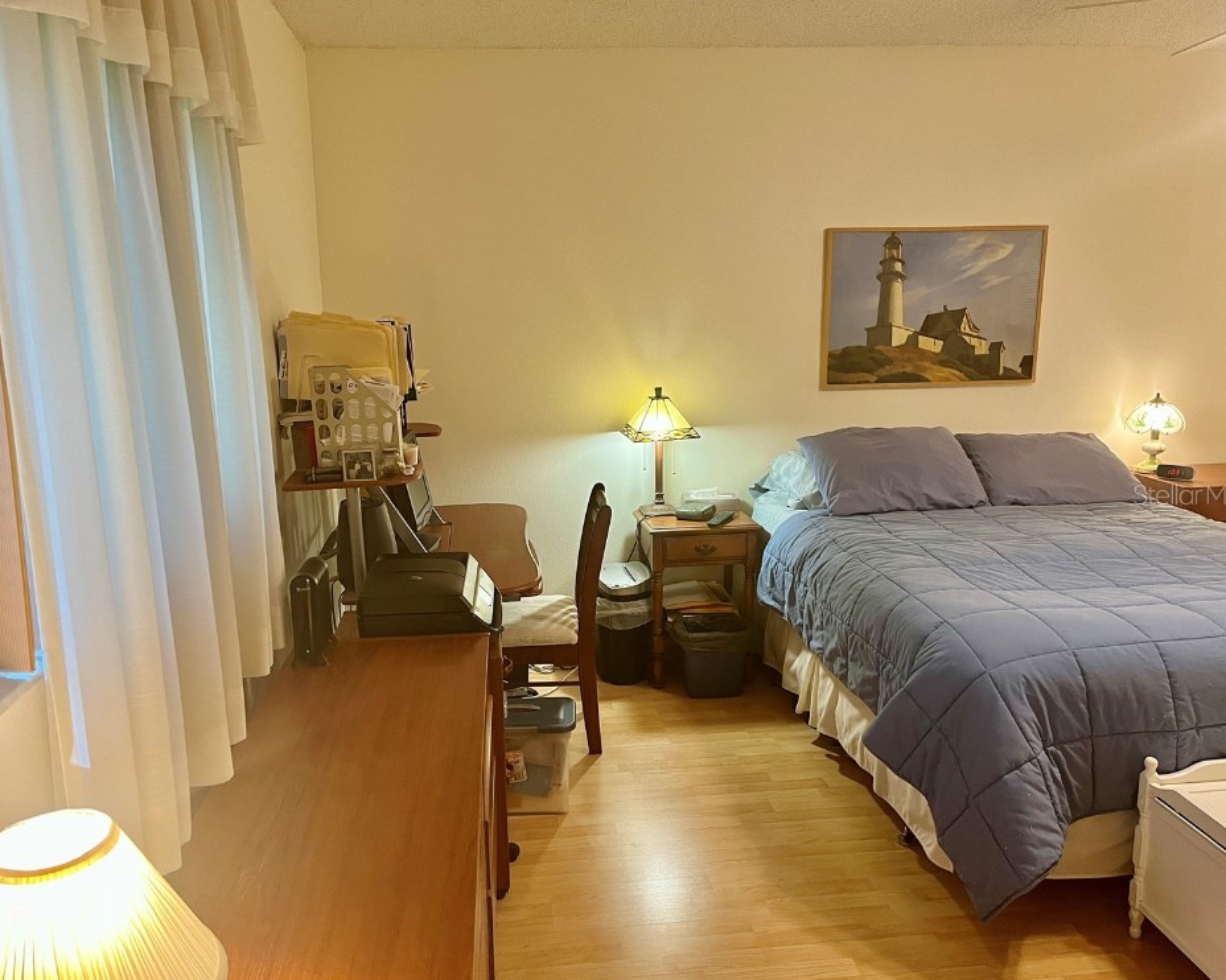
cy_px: 494
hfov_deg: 62.2
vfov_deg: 51.5
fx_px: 1016
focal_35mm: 28
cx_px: 581
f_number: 1.6
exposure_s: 1/60
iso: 125
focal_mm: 5.1
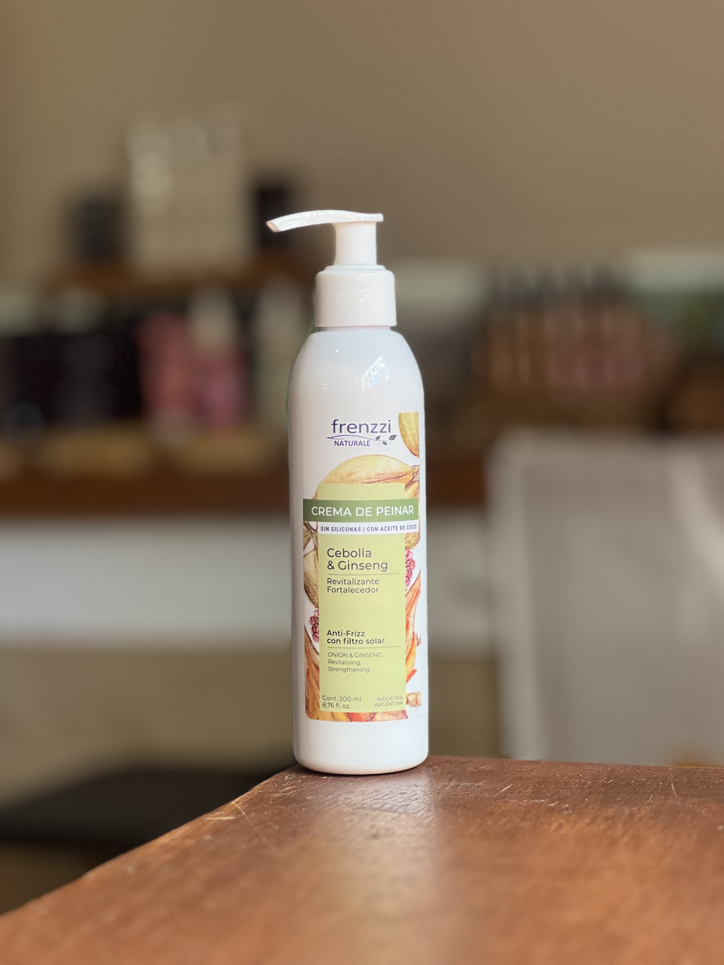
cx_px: 362
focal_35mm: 77
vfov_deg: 25.3
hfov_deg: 19.1
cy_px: 482
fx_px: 2147
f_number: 2.8
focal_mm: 9
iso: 250
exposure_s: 1/121
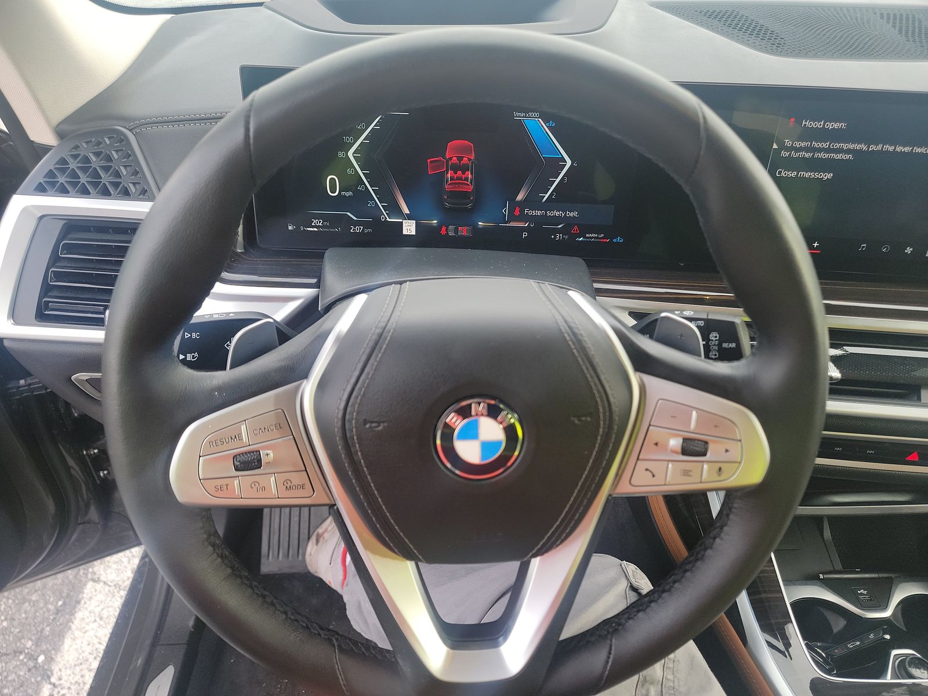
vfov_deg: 56.8
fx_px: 643
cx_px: 464
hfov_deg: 71.6
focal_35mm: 24
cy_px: 348
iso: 68
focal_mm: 6.7
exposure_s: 1/59
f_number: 1.8
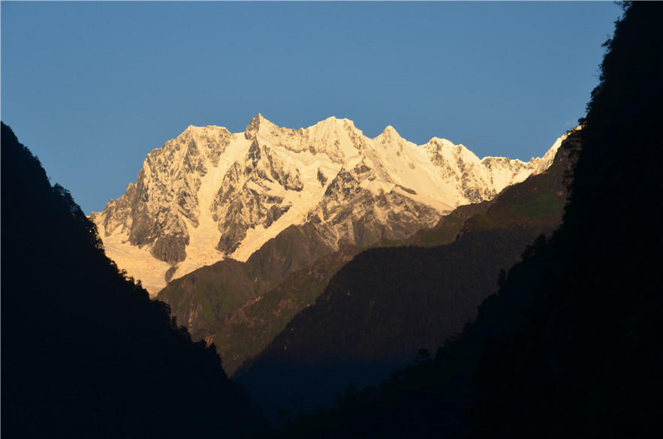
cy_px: 220
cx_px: 332
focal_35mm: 158
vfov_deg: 8.7
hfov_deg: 13.1
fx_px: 2895
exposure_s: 1/100
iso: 200
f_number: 11
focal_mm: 105
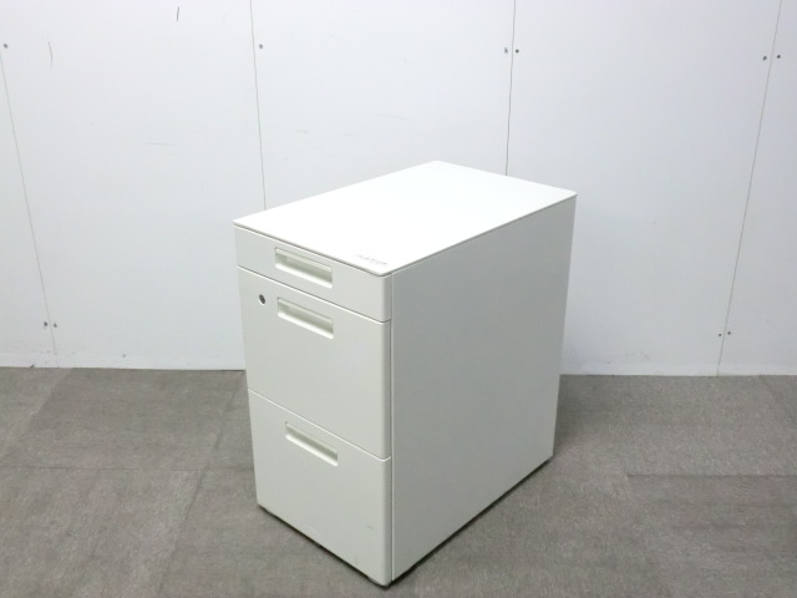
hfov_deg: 49.0
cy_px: 299
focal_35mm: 38
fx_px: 875
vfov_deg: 37.7
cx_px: 398
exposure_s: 1/50
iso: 800
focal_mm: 6.9
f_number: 3.9
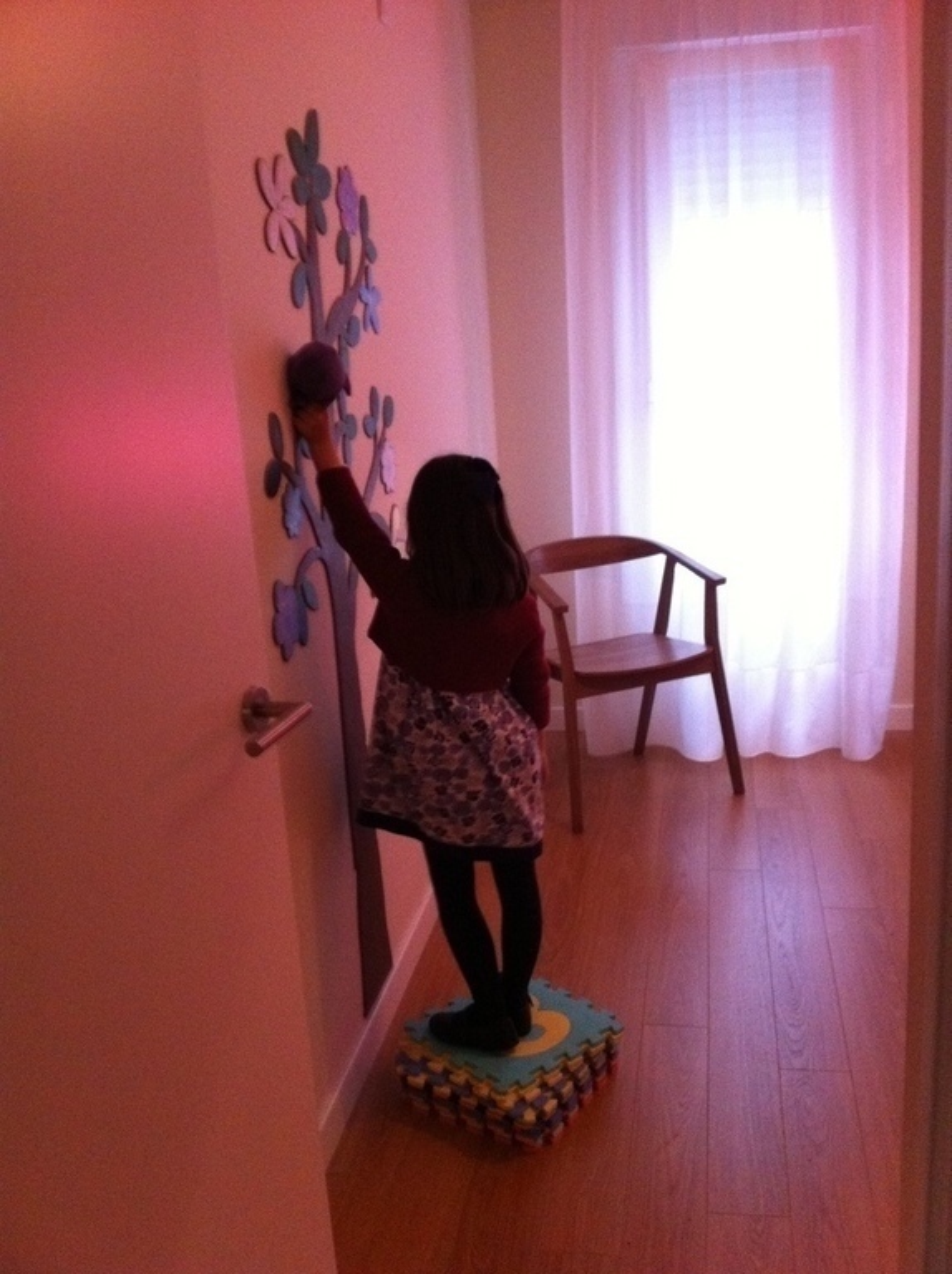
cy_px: 637
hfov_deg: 40.6
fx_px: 1286
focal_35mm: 35
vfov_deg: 52.7
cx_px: 476
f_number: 2.8
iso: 320
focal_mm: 3.85
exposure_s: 1/15
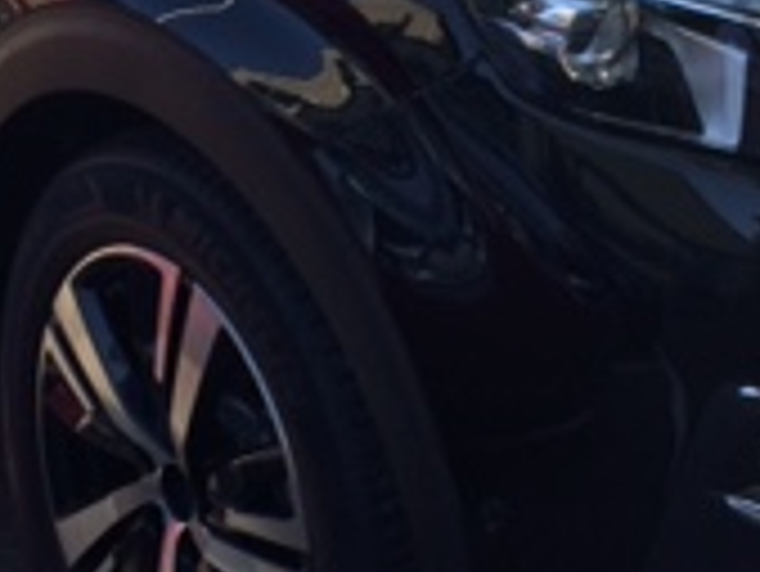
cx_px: 450
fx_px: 2417
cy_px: 63
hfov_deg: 17.9
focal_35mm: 110
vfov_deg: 13.4
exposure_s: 1/805
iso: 32
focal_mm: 4.15
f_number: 2.2
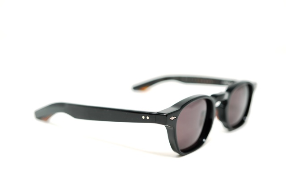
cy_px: 95
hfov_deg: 39.6
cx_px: 143
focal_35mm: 50
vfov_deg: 27.0
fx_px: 397
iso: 160
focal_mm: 50
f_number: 2.8
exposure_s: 1/50
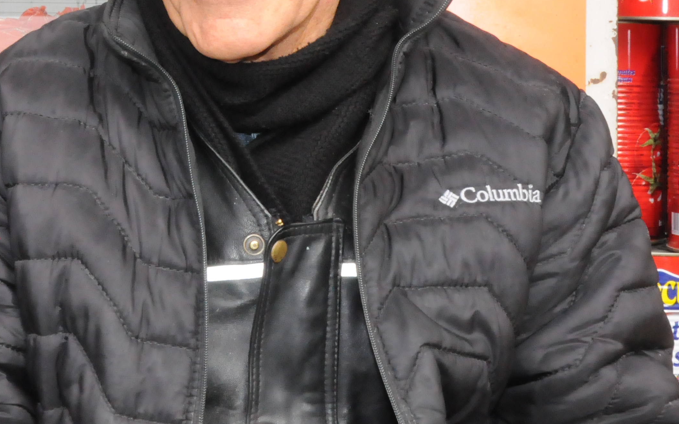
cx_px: 239
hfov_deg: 22.2
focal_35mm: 93
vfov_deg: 13.8
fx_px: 1721
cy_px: -30
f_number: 22
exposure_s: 1/200
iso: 3200
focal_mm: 30
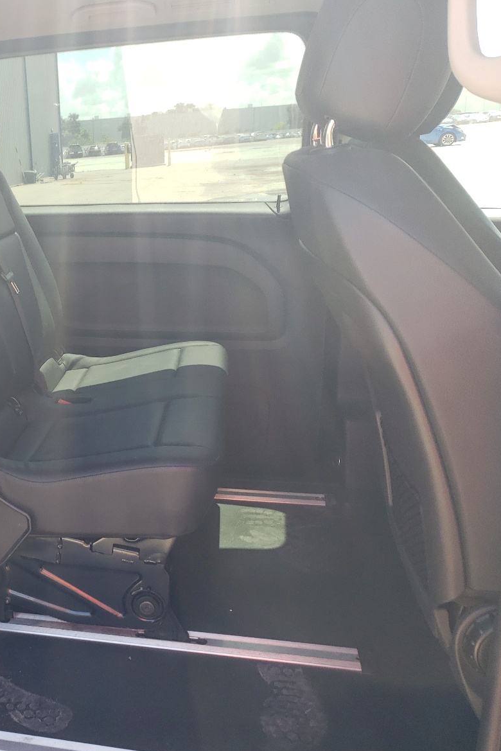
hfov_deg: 33.5
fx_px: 772
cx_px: 23
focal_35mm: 37
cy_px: 374
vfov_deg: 51.9
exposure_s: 1/227
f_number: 1.5
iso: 50
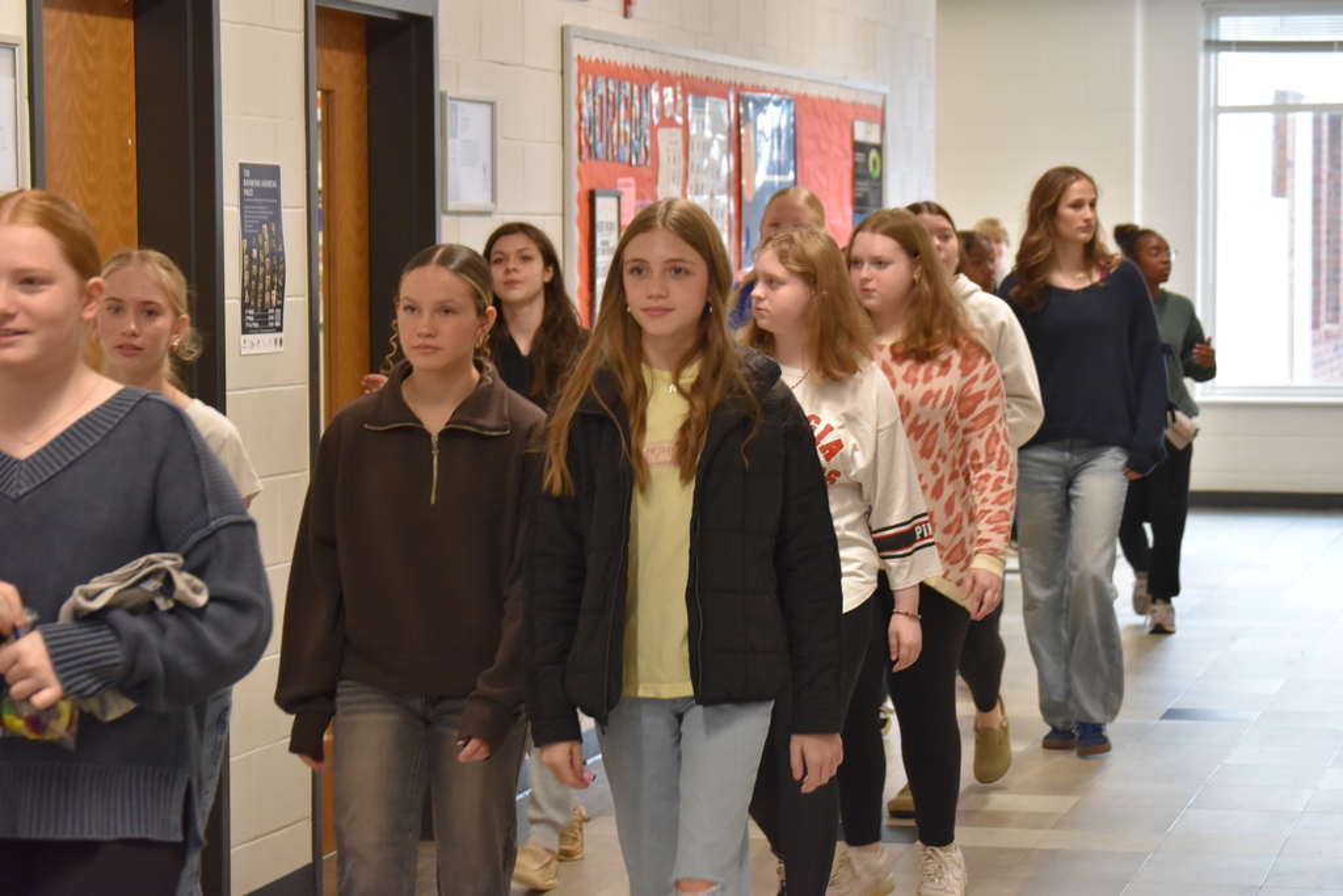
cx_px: 672
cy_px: 448
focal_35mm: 99
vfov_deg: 13.8
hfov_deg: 20.6
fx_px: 3694
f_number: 4.2
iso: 1250
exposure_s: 1/125
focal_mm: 66
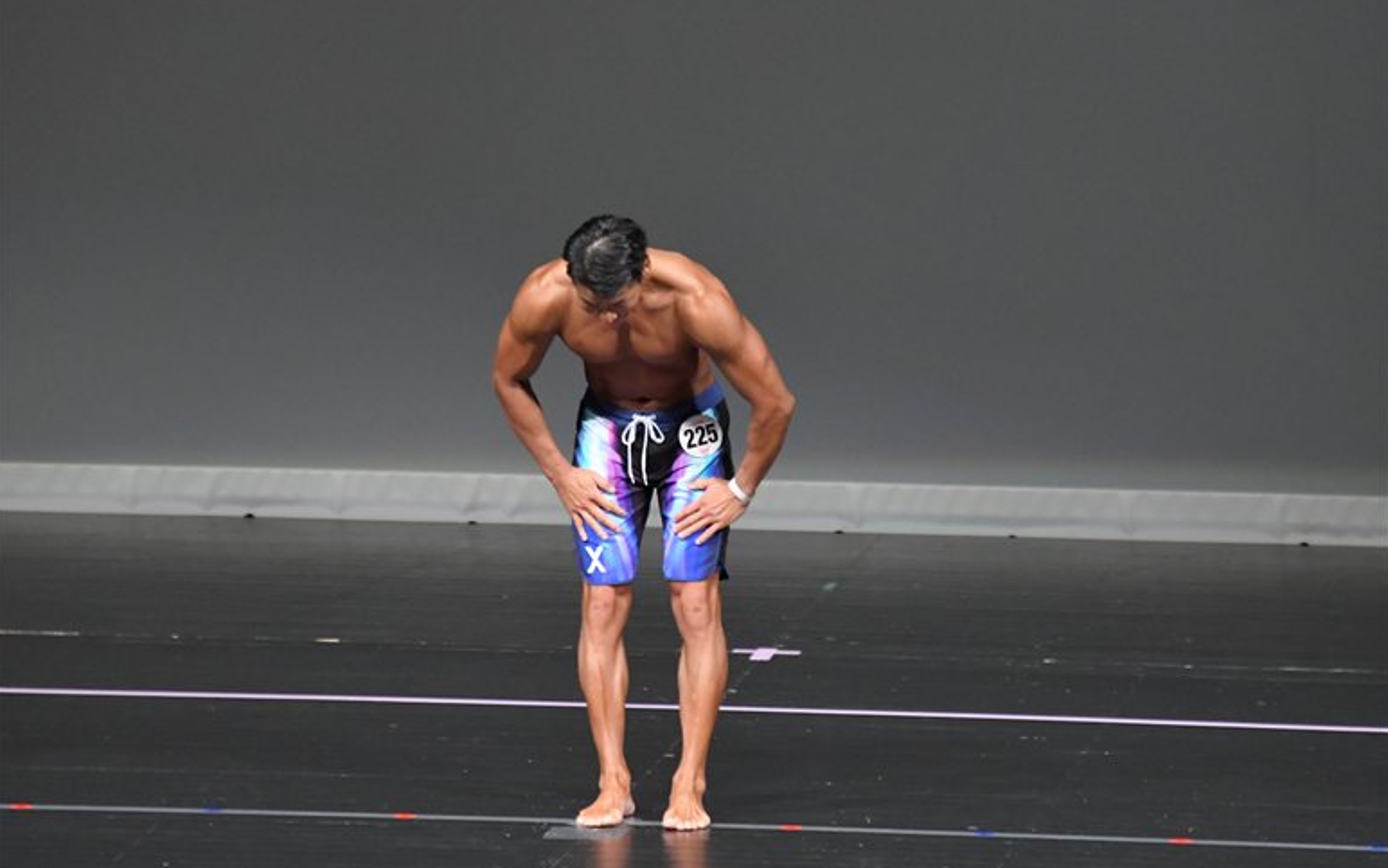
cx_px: 693
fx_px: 12184
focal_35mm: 322
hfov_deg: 6.5
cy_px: 424
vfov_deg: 4.1
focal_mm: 210
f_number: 5.6
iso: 5000
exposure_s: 1/400
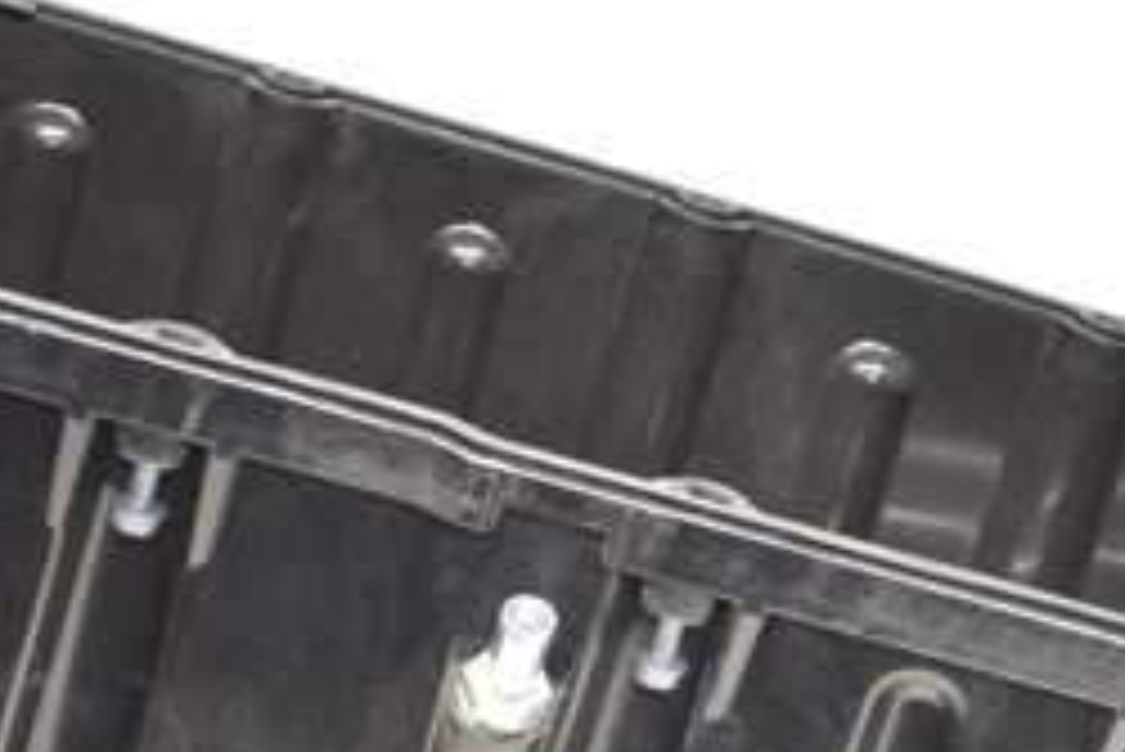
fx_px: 3908
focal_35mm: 125
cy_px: 579
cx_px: 1008
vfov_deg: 11.0
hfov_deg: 16.2
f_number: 4
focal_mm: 26
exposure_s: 1/40
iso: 500
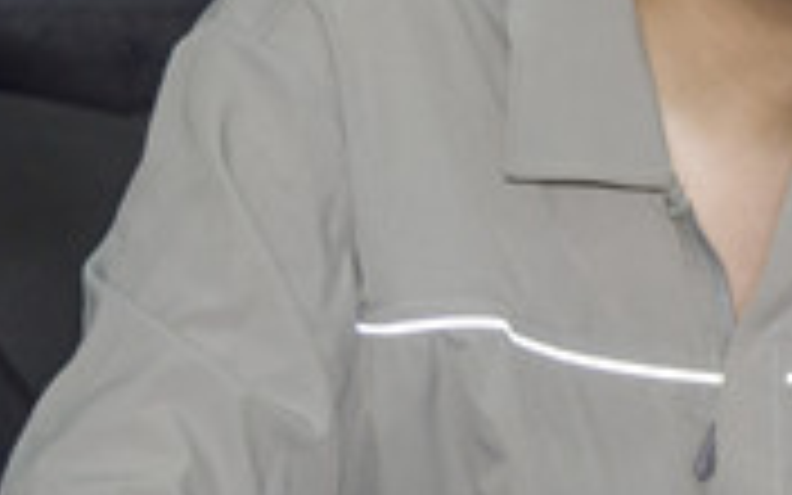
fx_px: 6389
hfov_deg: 7.1
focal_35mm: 296
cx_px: 832
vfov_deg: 4.4
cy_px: 50
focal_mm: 85
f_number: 4
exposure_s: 1/200
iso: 1250
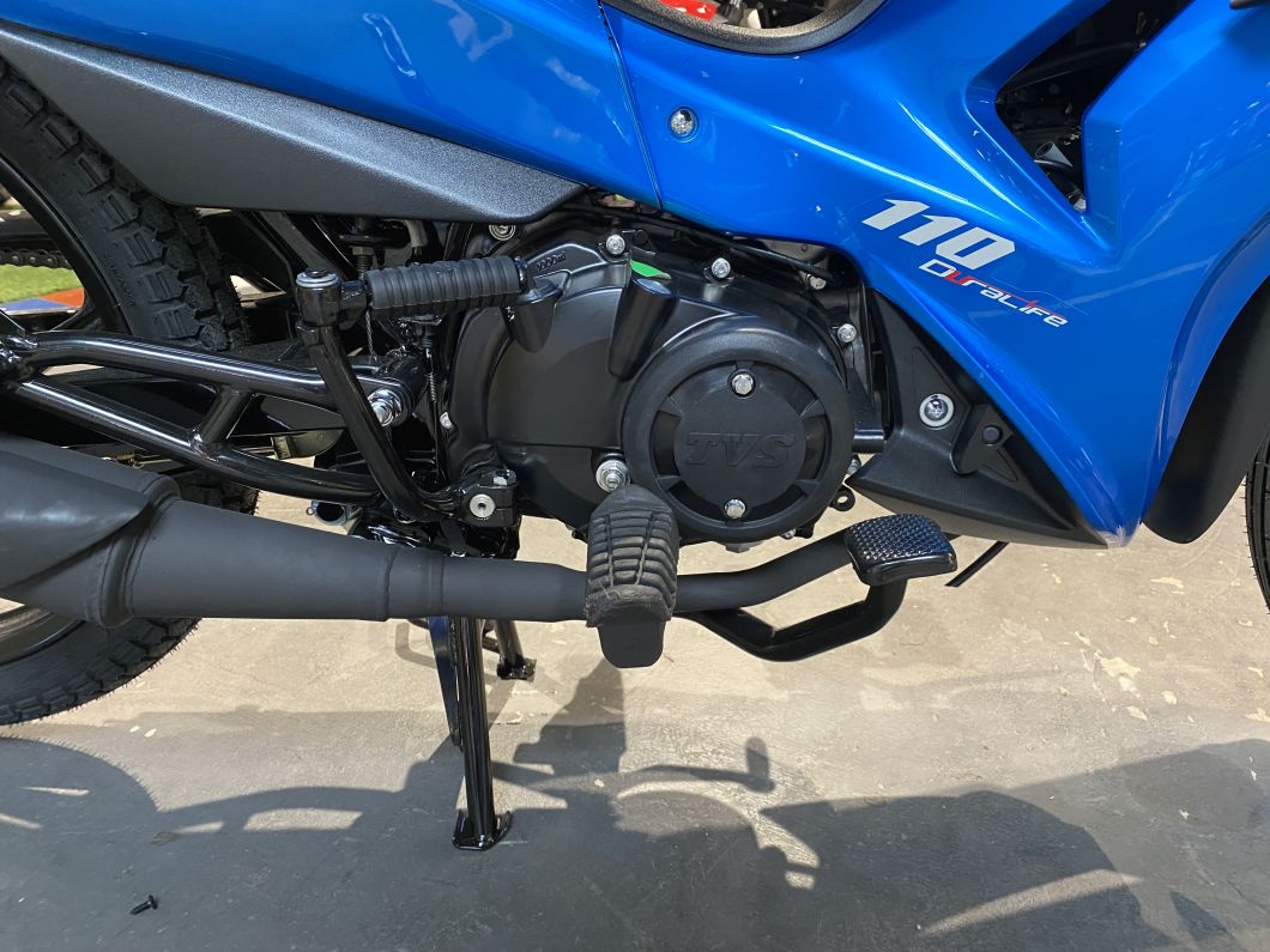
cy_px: 476
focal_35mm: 26
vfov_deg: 53.1
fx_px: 954
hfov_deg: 67.3
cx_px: 635
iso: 400
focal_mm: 4.25
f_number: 1.8
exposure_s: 1/50
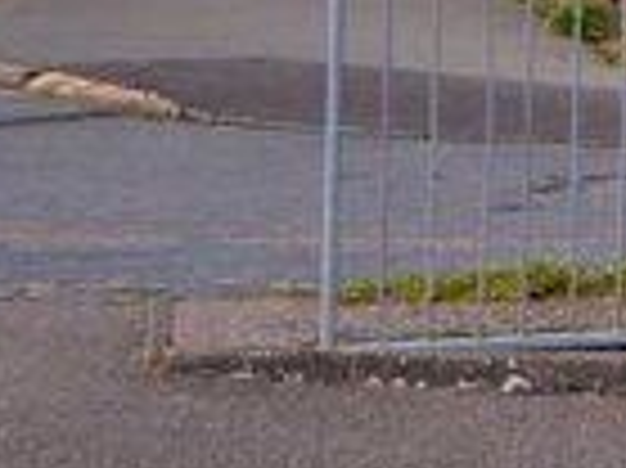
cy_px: -628
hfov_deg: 8.3
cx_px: 1554
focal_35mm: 217
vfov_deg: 6.5
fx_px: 3921
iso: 125
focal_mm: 7.7
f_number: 3.6
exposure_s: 1/320
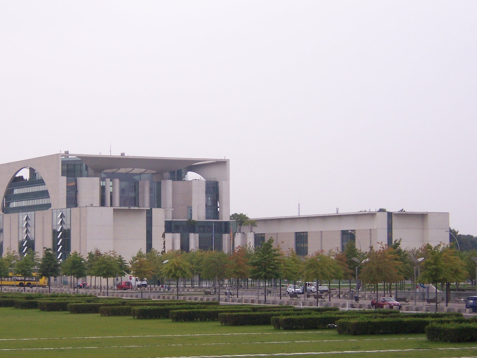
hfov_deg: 18.7
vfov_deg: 14.1
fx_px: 1447
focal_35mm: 105
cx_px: 175
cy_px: 197
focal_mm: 13.5
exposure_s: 1/90
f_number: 4.8
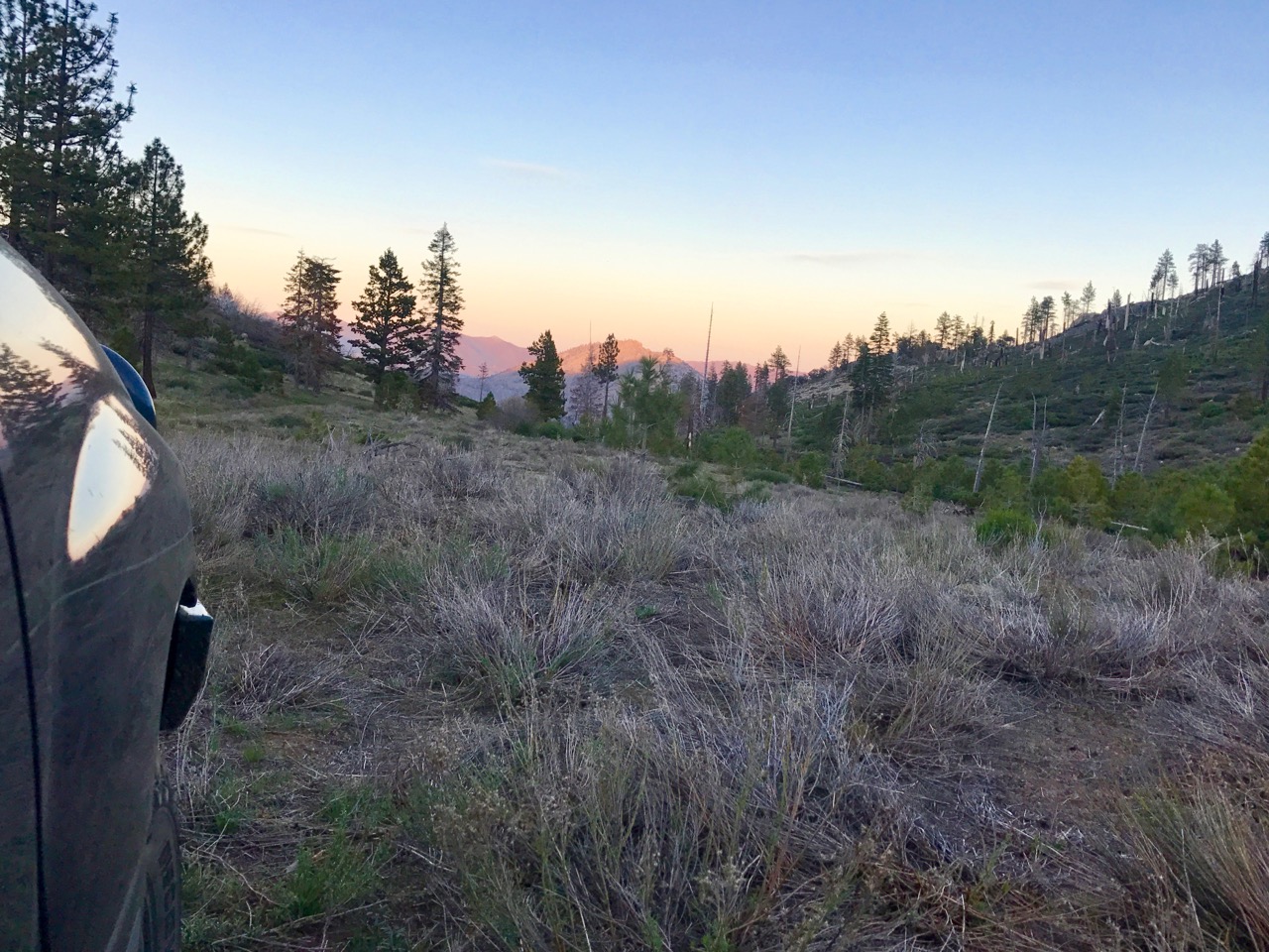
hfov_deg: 63.4
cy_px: 476
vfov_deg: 49.7
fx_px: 1026
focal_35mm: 28
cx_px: 634
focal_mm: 3.99
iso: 20
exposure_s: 1/392
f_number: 1.8
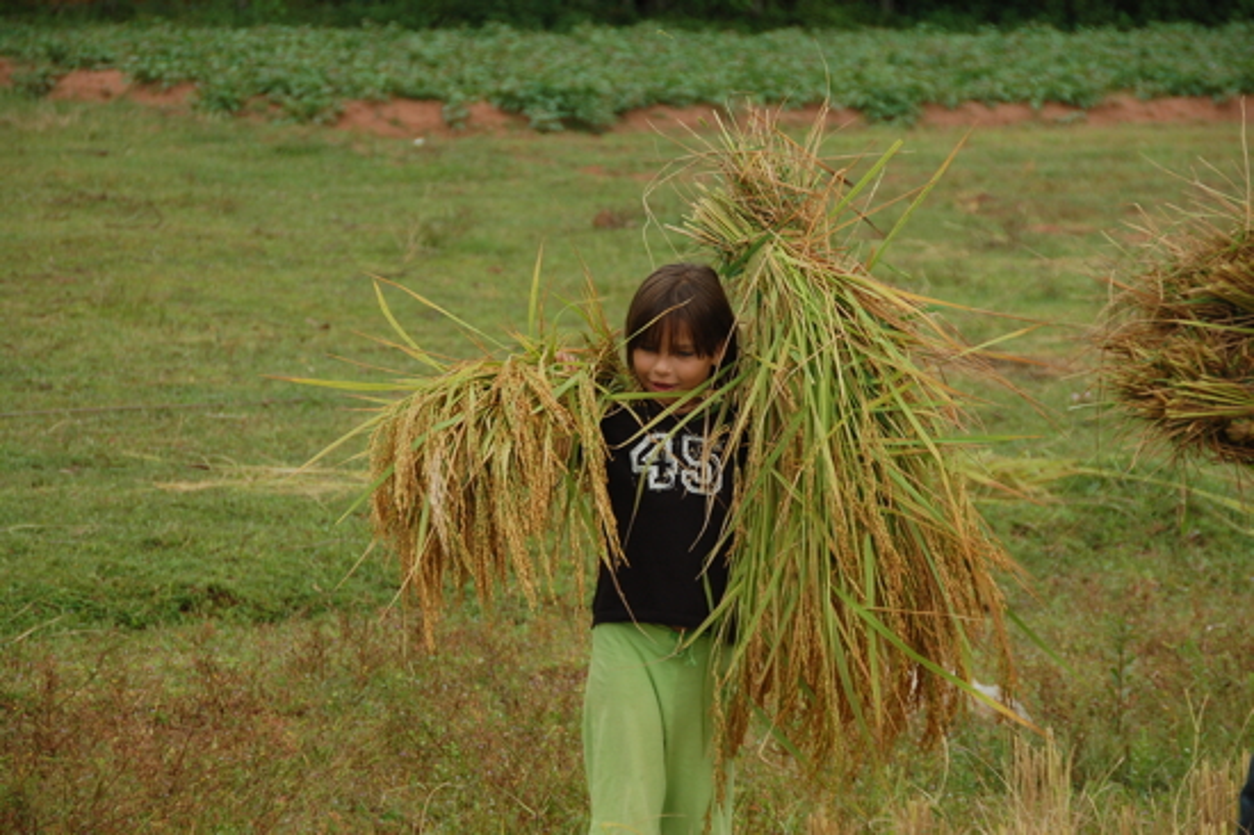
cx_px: 627
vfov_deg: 9.9
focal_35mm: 138
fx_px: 4804
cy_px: 418
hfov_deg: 14.9
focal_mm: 92
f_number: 5.6
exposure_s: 1/500
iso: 200
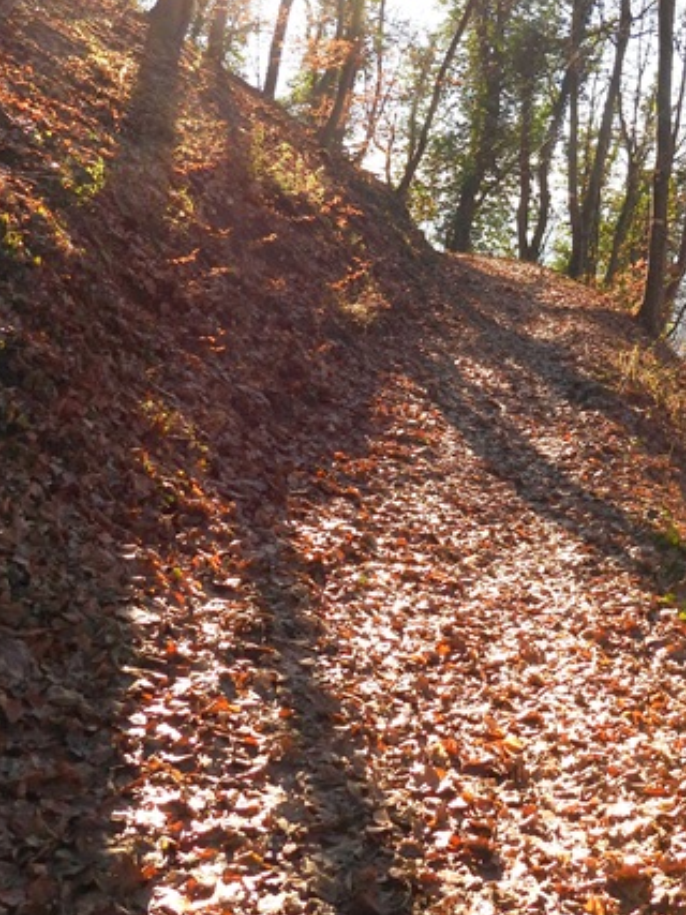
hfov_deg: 31.4
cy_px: 313
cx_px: 540
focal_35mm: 45
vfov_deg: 41.6
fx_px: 1190
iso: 100
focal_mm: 4.3
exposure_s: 1/800
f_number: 2.8
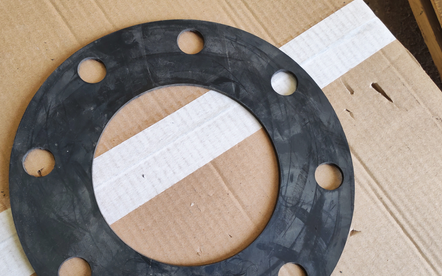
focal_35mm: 35
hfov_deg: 55.1
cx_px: 188
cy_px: 181
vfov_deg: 36.0
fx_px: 422
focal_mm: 6.12
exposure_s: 1/100
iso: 320
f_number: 1.9
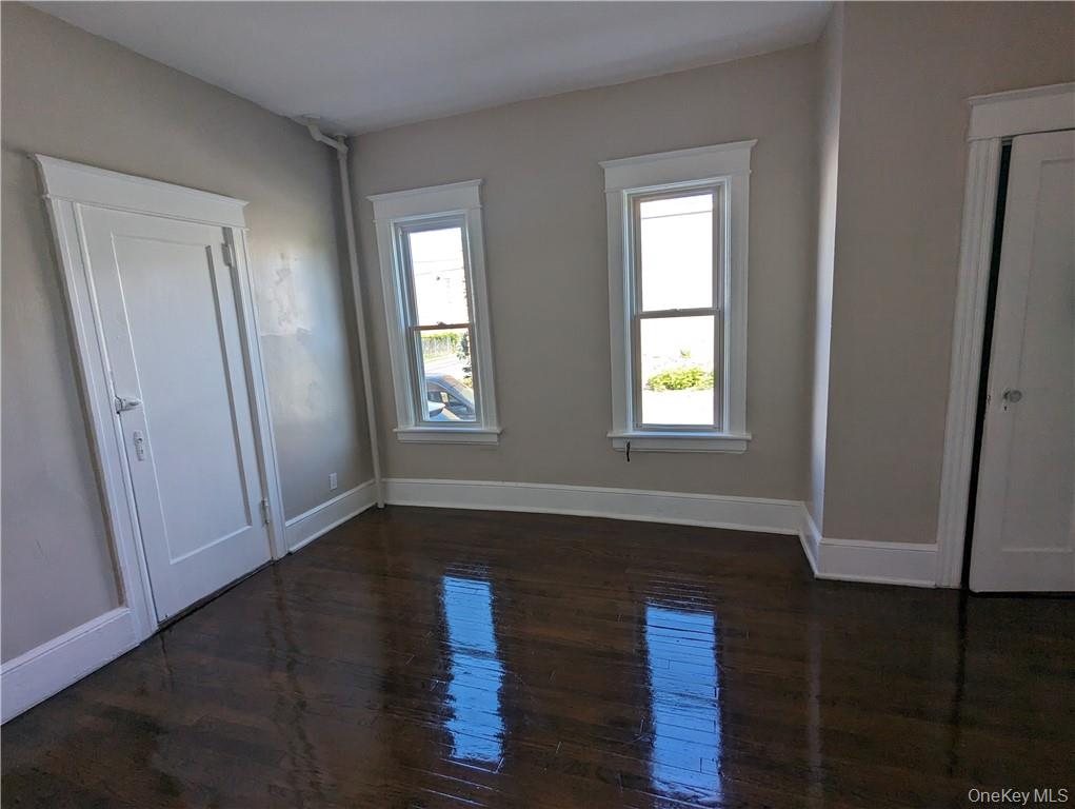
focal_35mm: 16
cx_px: 538
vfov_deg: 78.2
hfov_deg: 94.4
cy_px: 404
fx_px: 497
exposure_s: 1/125
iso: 62
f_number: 2.2
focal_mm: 2.35
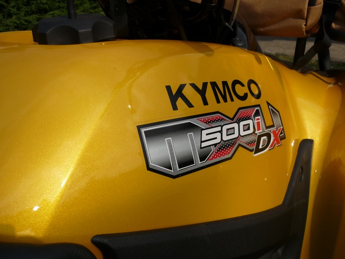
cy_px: 130
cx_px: 172
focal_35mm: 33
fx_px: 329
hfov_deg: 55.3
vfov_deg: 43.0
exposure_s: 1/320
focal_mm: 5.5
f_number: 8
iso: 100
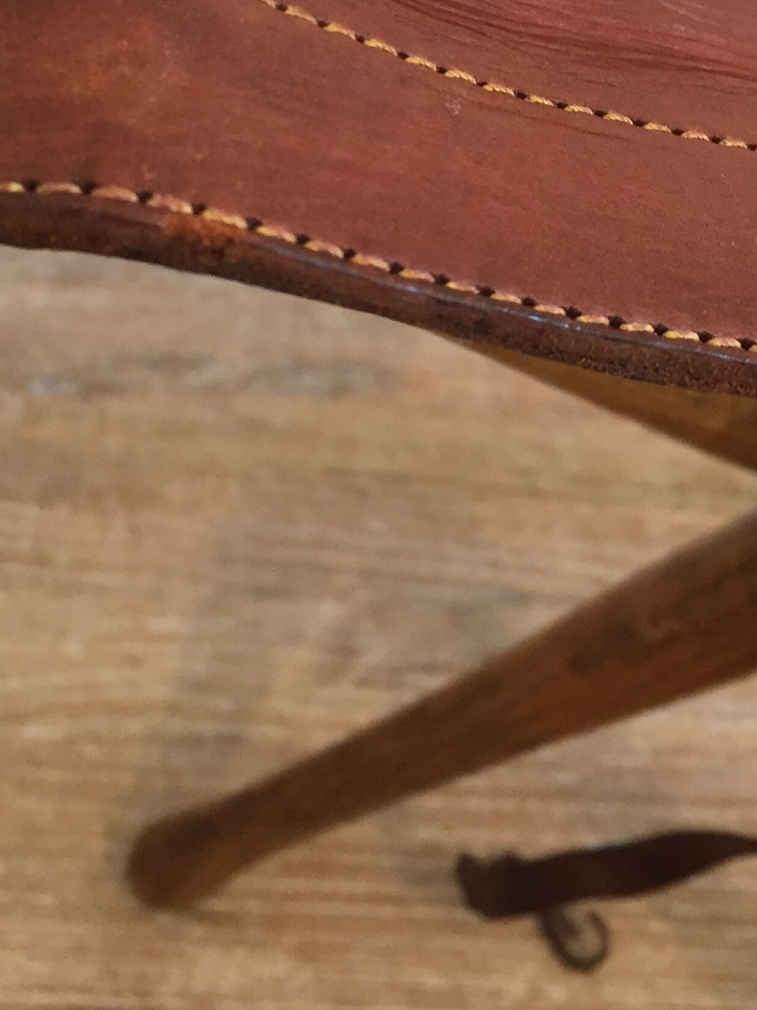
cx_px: 372
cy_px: 130
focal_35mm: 57
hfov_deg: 25.6
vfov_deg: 32.4
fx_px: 1663
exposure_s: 1/33
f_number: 2.2
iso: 160
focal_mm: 4.15
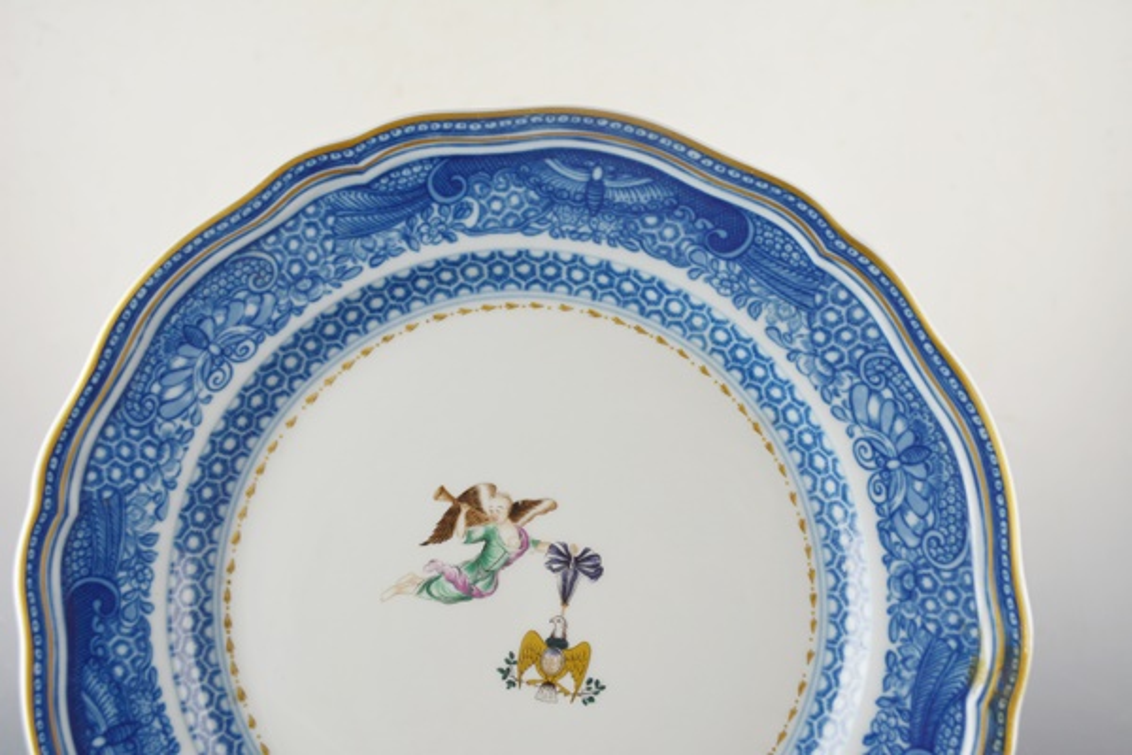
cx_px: 566
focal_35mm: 39
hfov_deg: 49.6
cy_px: 378
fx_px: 1226
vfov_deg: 34.2
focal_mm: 26
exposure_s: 1/125
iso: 360
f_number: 5.6
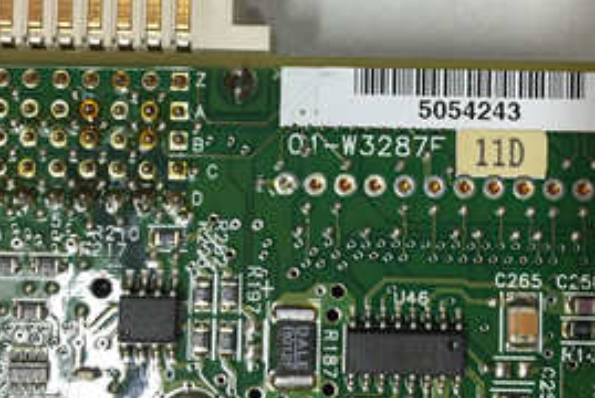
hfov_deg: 35.5
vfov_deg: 24.0
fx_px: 927
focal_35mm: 56
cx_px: 352
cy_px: 94
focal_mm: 4.15
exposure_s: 1/33
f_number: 2.2
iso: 50
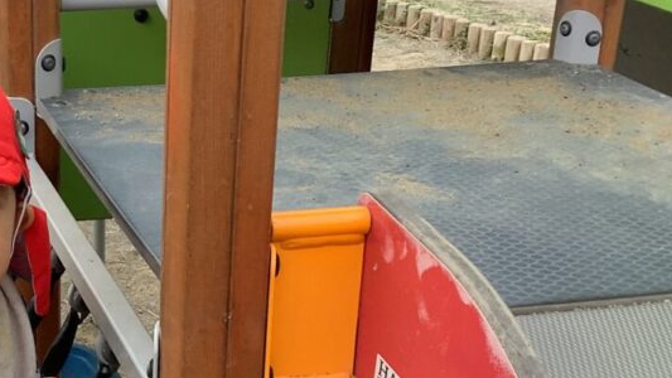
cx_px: 74
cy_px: 354
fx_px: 1354
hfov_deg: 27.0
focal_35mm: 76
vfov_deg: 15.7
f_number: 2.4
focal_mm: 3.3
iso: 25
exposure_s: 1/237
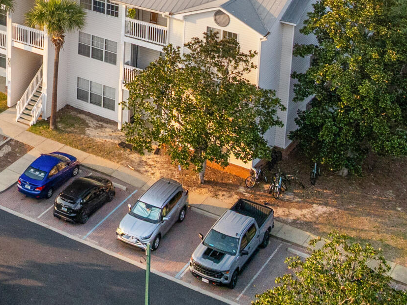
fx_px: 1022
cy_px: -153
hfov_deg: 21.4
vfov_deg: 15.6
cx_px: -34
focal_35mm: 87
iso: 180
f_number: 2.8
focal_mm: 12.29
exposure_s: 1/640
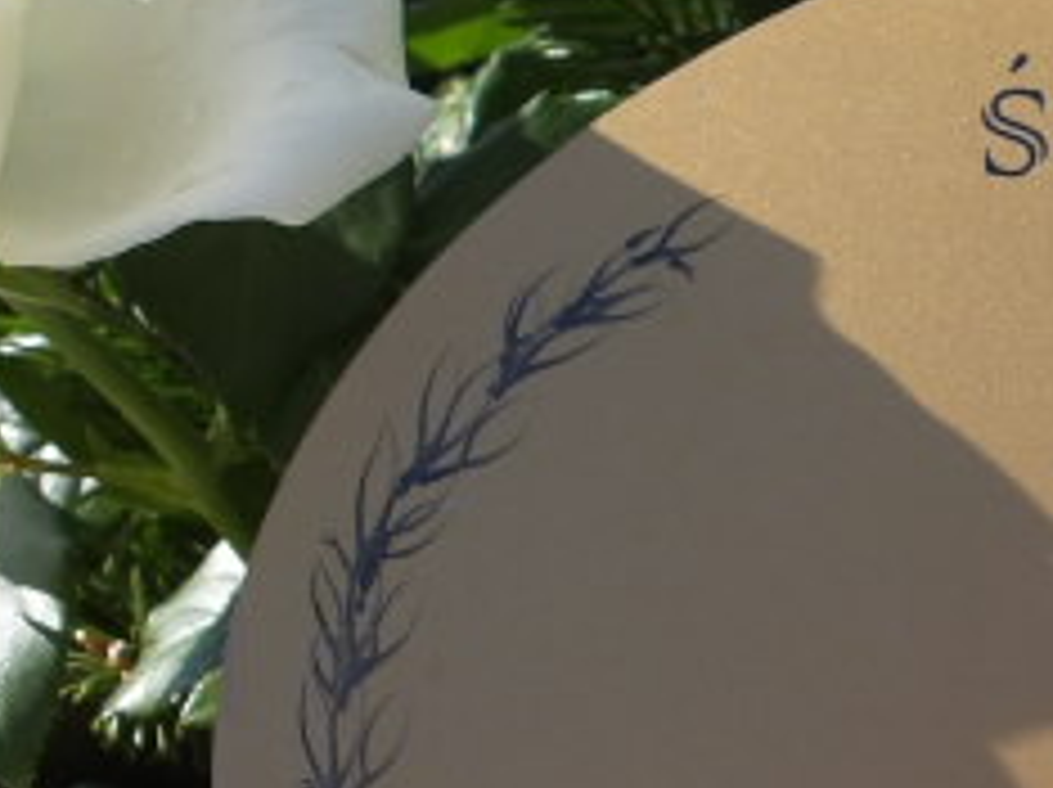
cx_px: 1418
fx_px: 2826
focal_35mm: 93
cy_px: 802
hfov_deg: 19.3
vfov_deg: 15.6
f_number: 3.3
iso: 100
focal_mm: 6.1
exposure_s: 1/599
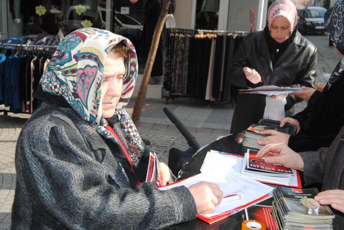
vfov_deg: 29.9
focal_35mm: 45
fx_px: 430
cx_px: 172
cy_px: 115
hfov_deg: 43.6
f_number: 6.3
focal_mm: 30
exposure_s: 1/200
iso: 100
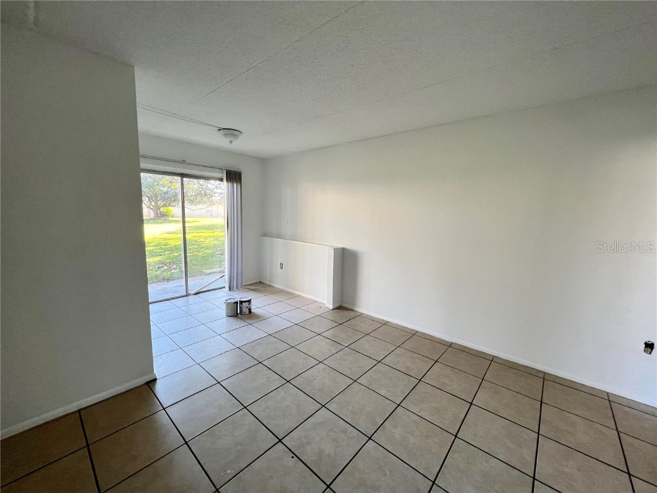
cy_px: 246
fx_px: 247
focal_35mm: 13
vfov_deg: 89.9
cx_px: 328
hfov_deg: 106.2
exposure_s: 1/122
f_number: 1.8
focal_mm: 1.57
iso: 100
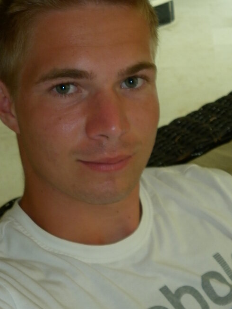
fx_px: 590
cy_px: 140
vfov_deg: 29.4
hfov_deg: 22.2
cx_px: 149
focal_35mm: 66
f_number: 3.1
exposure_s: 1/40
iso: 100
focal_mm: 6.5
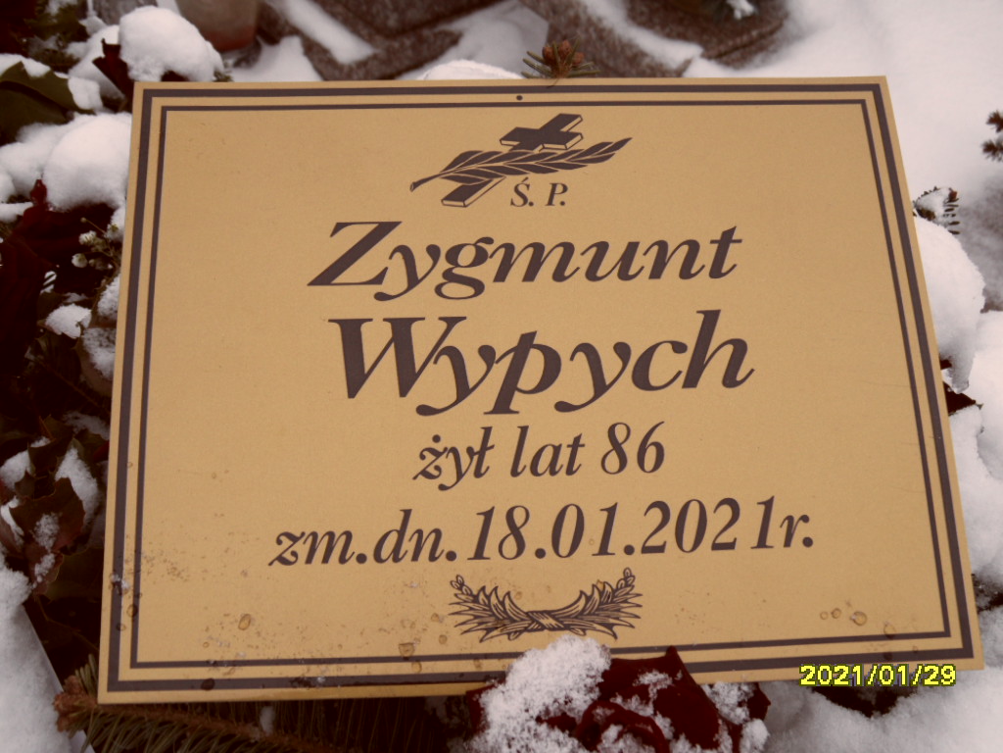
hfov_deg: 46.8
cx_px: 502
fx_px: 1159
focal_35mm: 40
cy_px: 376
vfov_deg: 36.0
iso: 80
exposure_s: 1/125
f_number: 3.6
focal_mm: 6.5
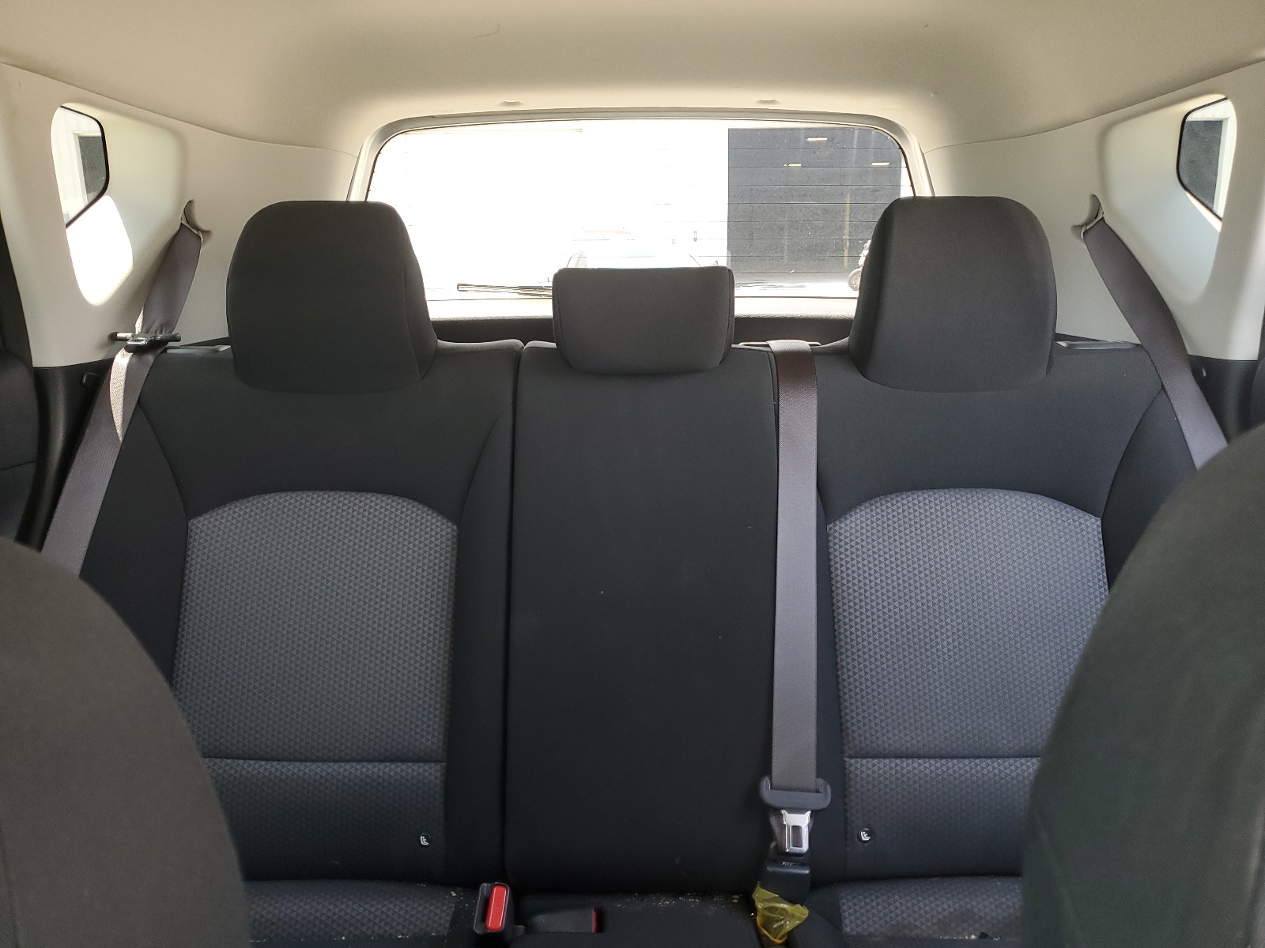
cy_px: 474
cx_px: 632
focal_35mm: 26
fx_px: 950
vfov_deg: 53.1
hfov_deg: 67.3
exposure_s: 1/120
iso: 71
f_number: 1.5
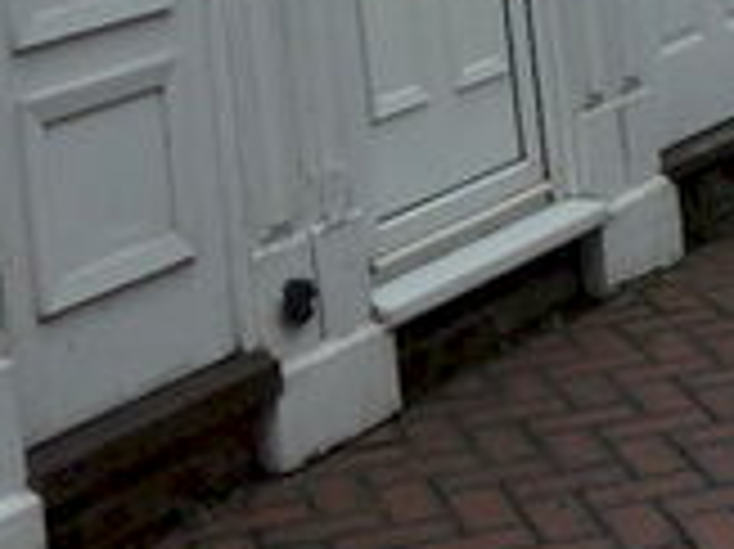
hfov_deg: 15.2
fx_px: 2733
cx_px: 635
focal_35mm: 129
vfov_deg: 10.5
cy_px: -578
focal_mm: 5.3
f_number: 3.1
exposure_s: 1/160
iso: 80
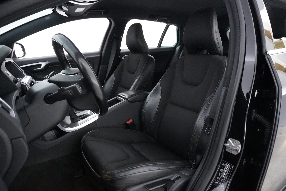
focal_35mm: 24
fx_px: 191
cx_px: 143
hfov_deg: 73.7
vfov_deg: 53.1
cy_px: 96
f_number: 3.5
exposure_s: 1/100
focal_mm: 16
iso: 6400
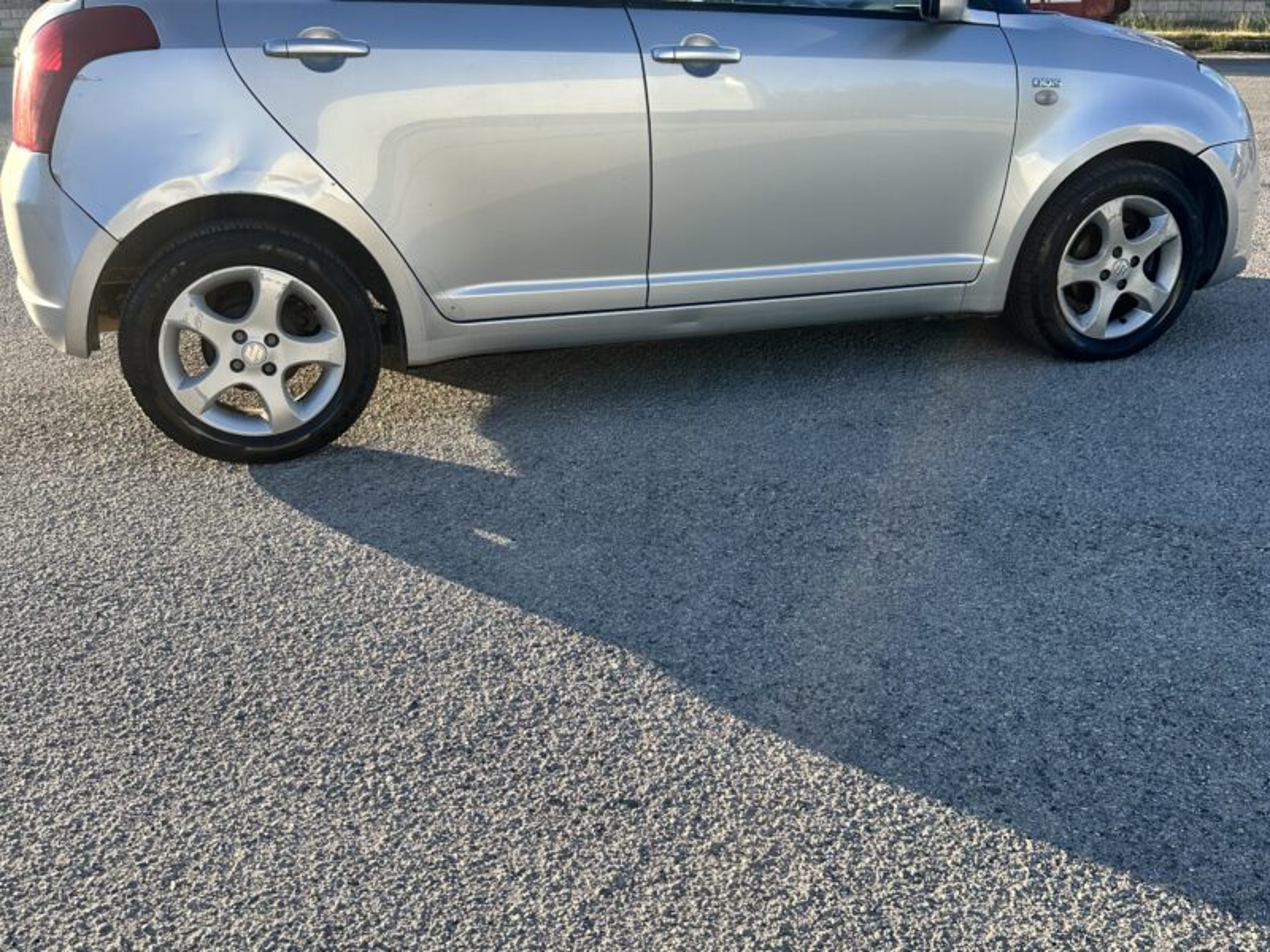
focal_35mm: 24
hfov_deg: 71.6
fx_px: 881
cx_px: 635
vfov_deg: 56.8
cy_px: 476
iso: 80
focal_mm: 6.86
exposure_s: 1/1374
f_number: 1.78
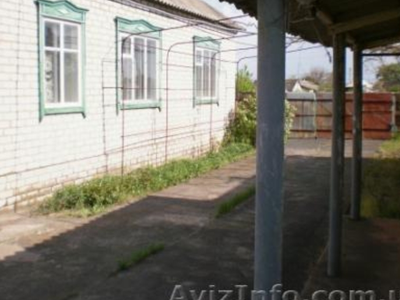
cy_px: 137
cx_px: 198
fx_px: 485
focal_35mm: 42
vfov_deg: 34.3
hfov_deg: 44.8
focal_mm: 6.3
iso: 100
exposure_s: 1/800
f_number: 4.6
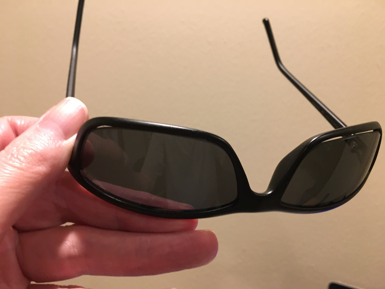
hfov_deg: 61.7
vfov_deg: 48.2
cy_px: 144
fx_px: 323
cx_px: 192
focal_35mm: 29
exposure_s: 1/30
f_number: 2.2
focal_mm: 4.15
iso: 160
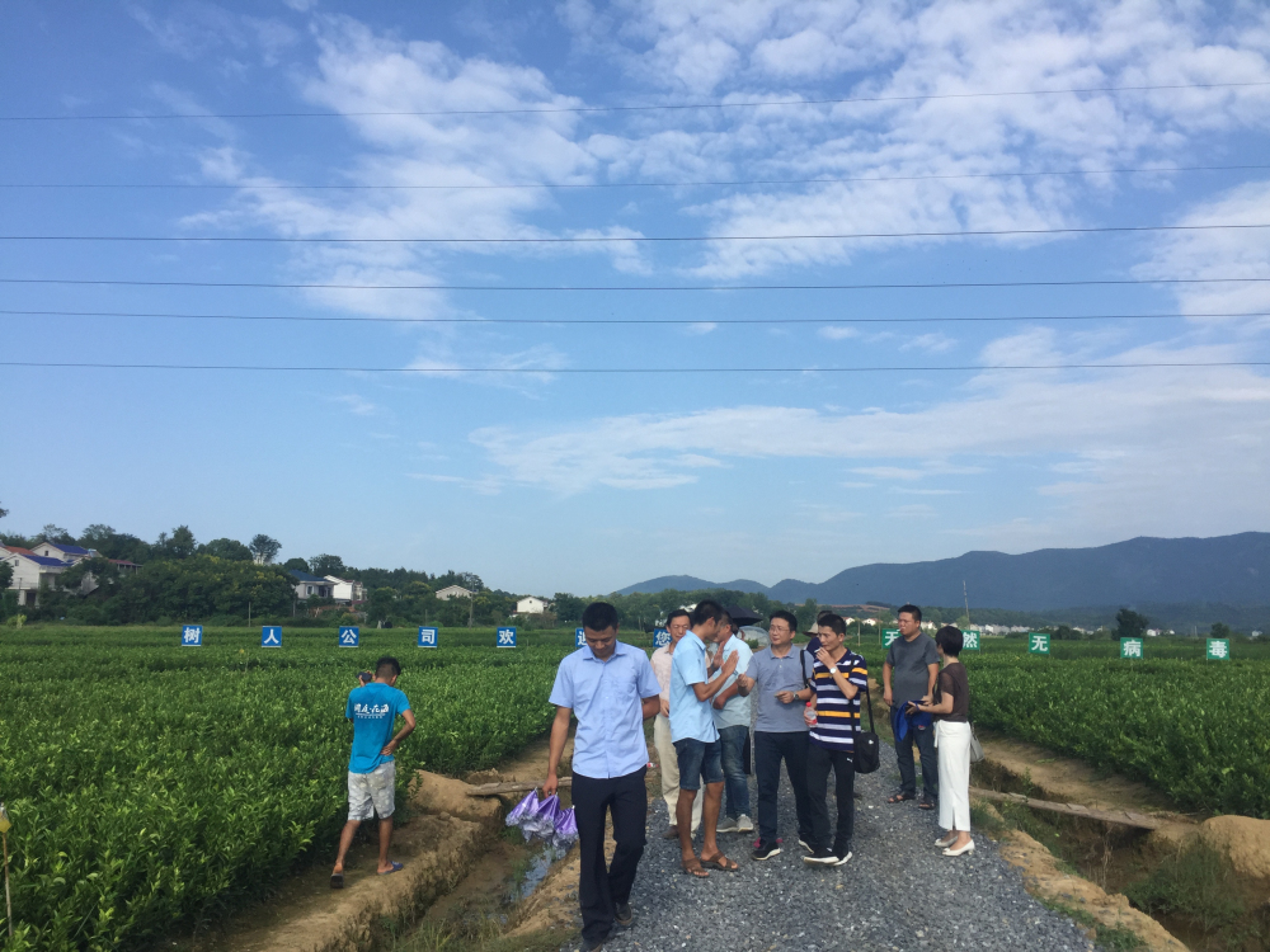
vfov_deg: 48.2
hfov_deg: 61.7
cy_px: 476
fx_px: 1064
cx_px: 635
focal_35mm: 29
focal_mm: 4.15
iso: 32
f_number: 2.2
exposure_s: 1/1721
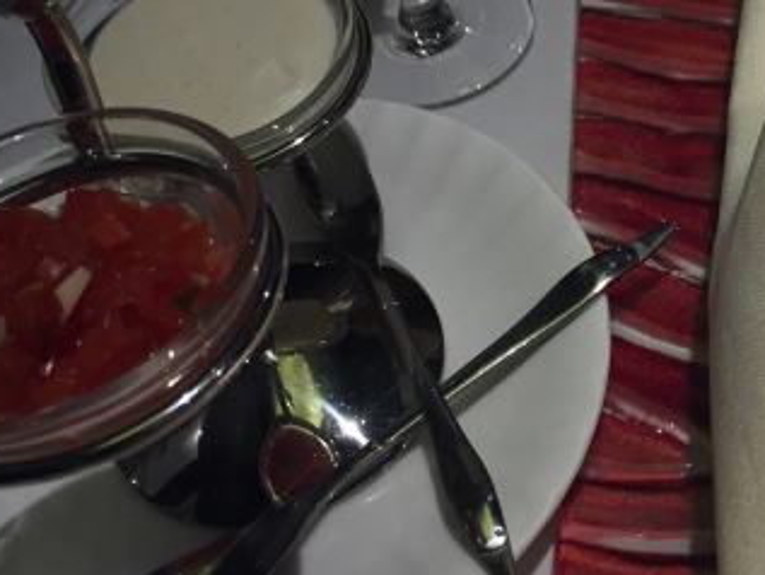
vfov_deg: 22.9
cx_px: 695
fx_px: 1415
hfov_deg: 29.0
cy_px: 286
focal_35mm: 64
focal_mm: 4.15
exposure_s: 1/33
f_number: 2.2
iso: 125
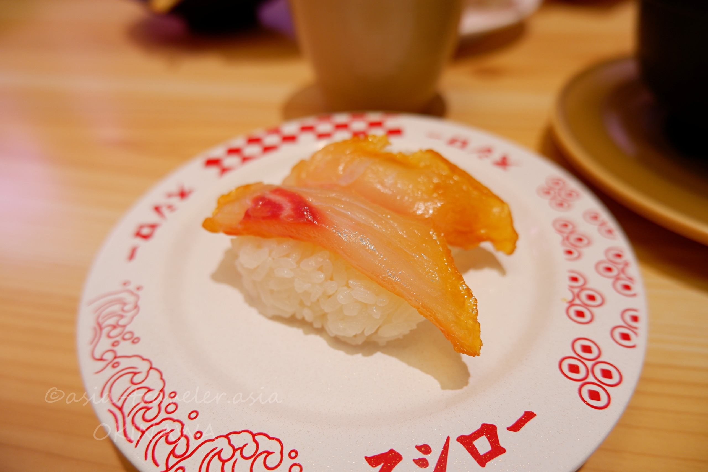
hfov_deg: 76.1
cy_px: 236
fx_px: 452
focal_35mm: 23
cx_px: 354
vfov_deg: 55.1
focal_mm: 15
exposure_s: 1/85
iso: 200
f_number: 3.5
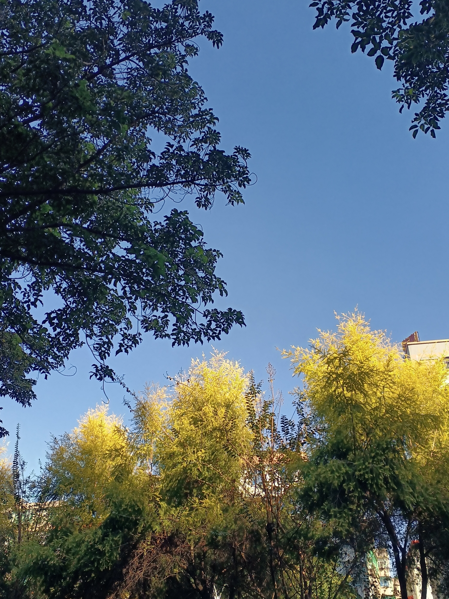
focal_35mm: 34
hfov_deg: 41.8
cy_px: 300
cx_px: 224
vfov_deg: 54.0
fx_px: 588
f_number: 1.8
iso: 100
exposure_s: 1/363
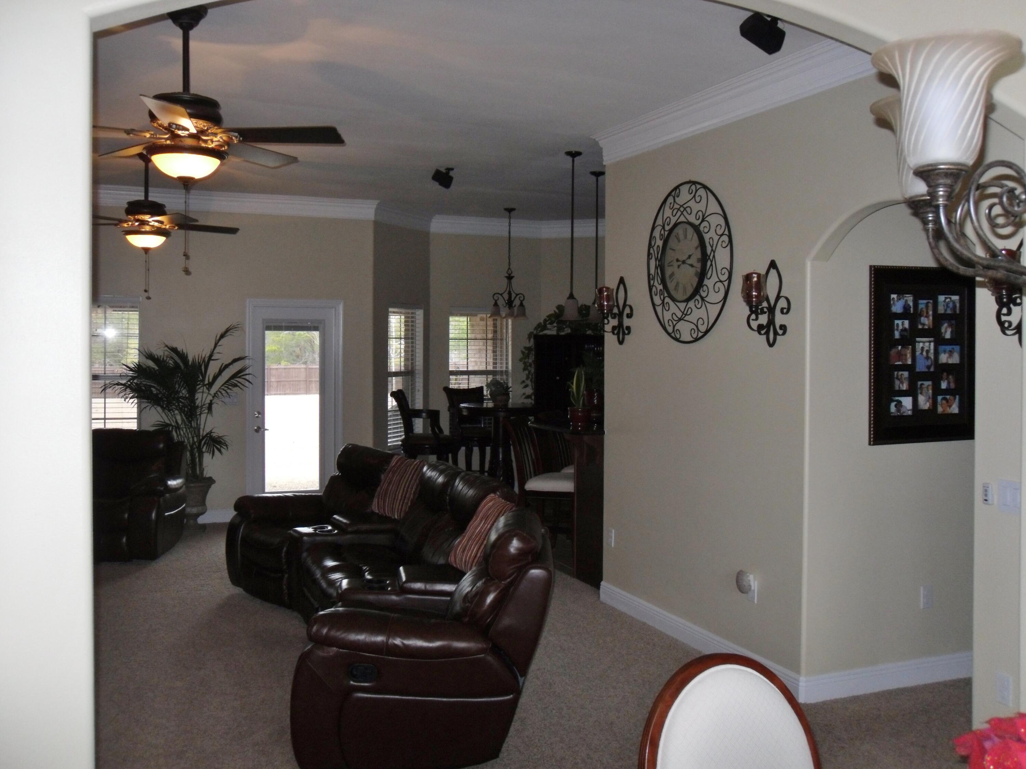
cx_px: 513
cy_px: 384
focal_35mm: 45
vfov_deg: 32.2
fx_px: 1334
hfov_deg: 42.1
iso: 200
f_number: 3.5
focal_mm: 6.3
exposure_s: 1/45
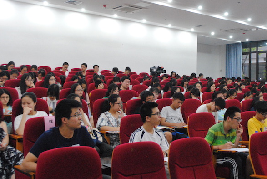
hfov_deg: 43.5
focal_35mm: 45
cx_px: 150
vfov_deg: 29.9
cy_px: 77
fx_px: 334
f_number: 5
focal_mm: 22
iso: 1600
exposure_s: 1/15
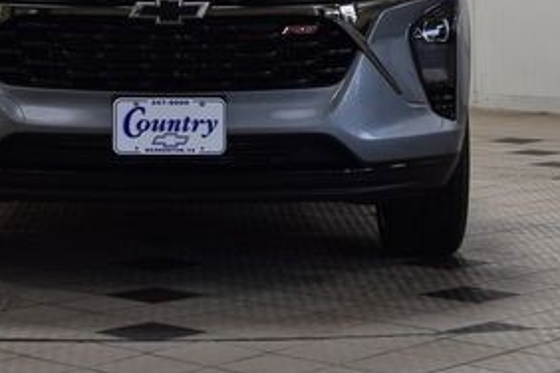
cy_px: -11
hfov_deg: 15.0
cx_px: 171
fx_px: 2115
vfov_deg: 10.0
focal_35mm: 136
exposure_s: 1/25
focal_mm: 40
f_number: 7.1
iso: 400
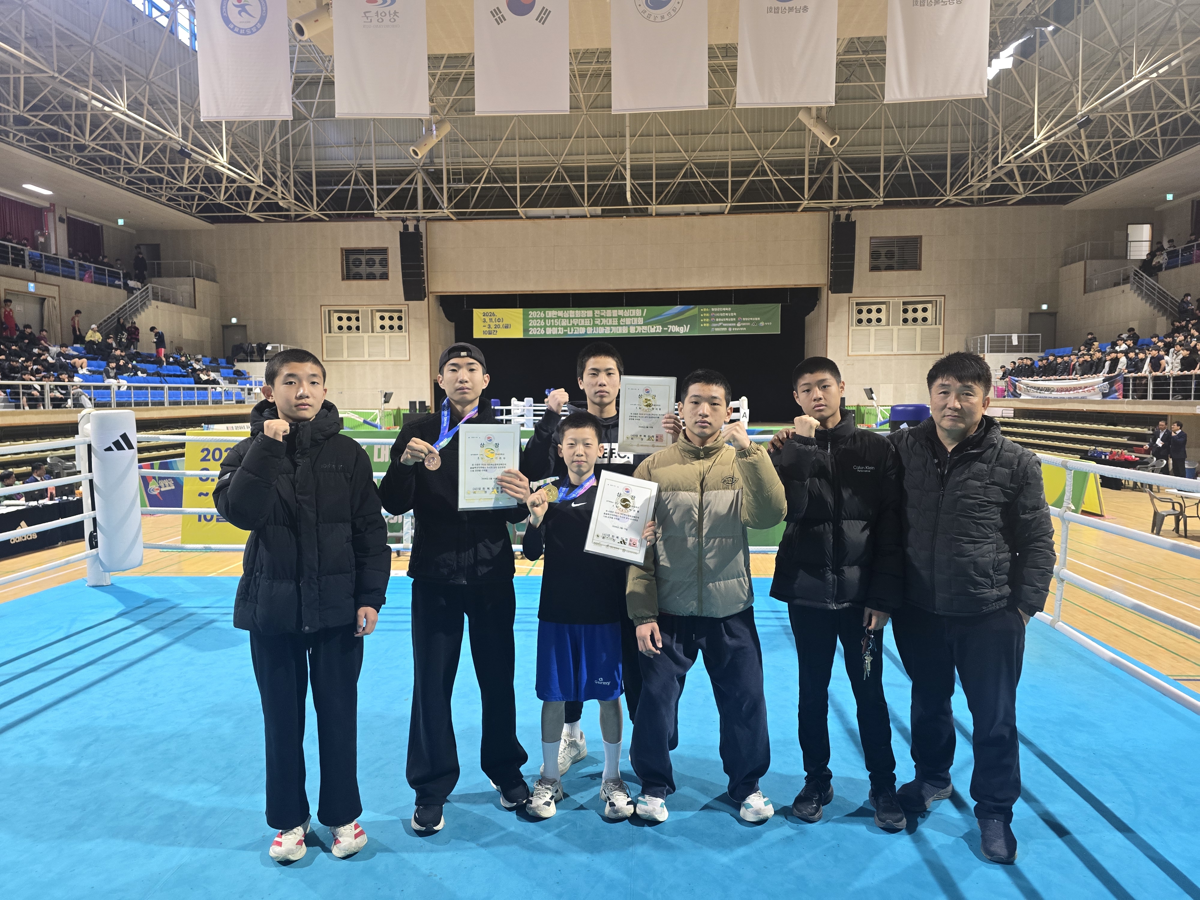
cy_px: 450
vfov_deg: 58.9
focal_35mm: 23
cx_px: 600
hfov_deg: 73.9
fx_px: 797
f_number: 1.7
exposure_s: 1/120
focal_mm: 6.3
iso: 320
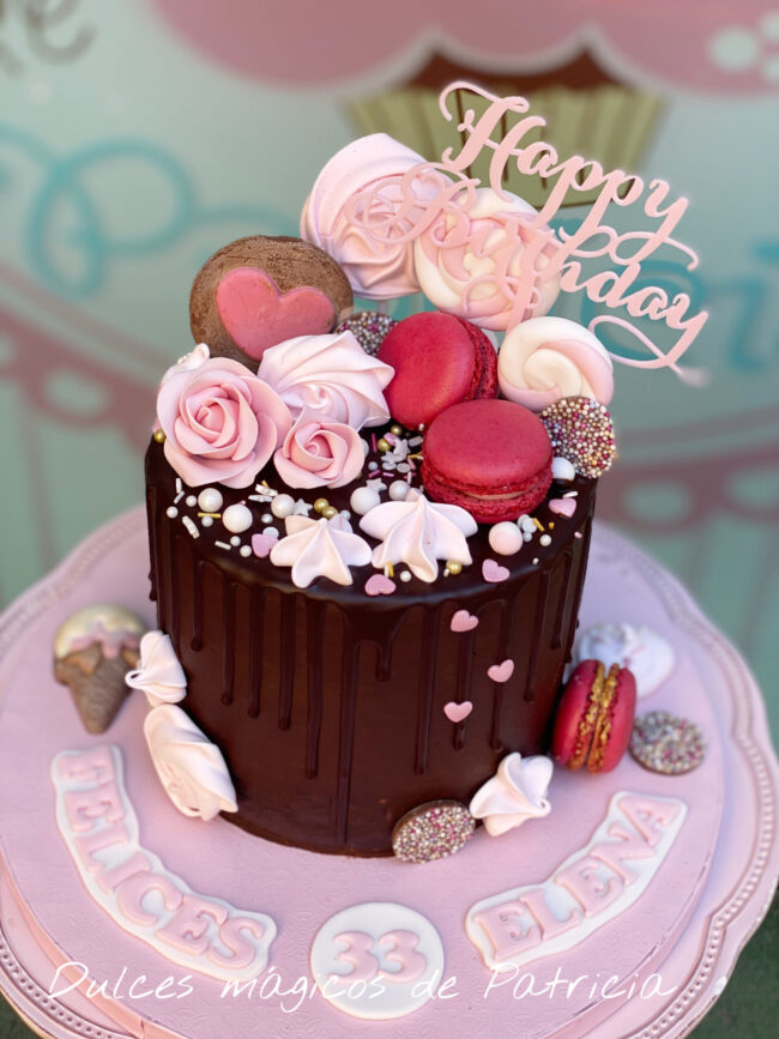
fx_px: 1561
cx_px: 390
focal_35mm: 52
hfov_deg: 28.0
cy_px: 520
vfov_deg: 36.8
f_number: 2
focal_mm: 6
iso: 20
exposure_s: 1/204
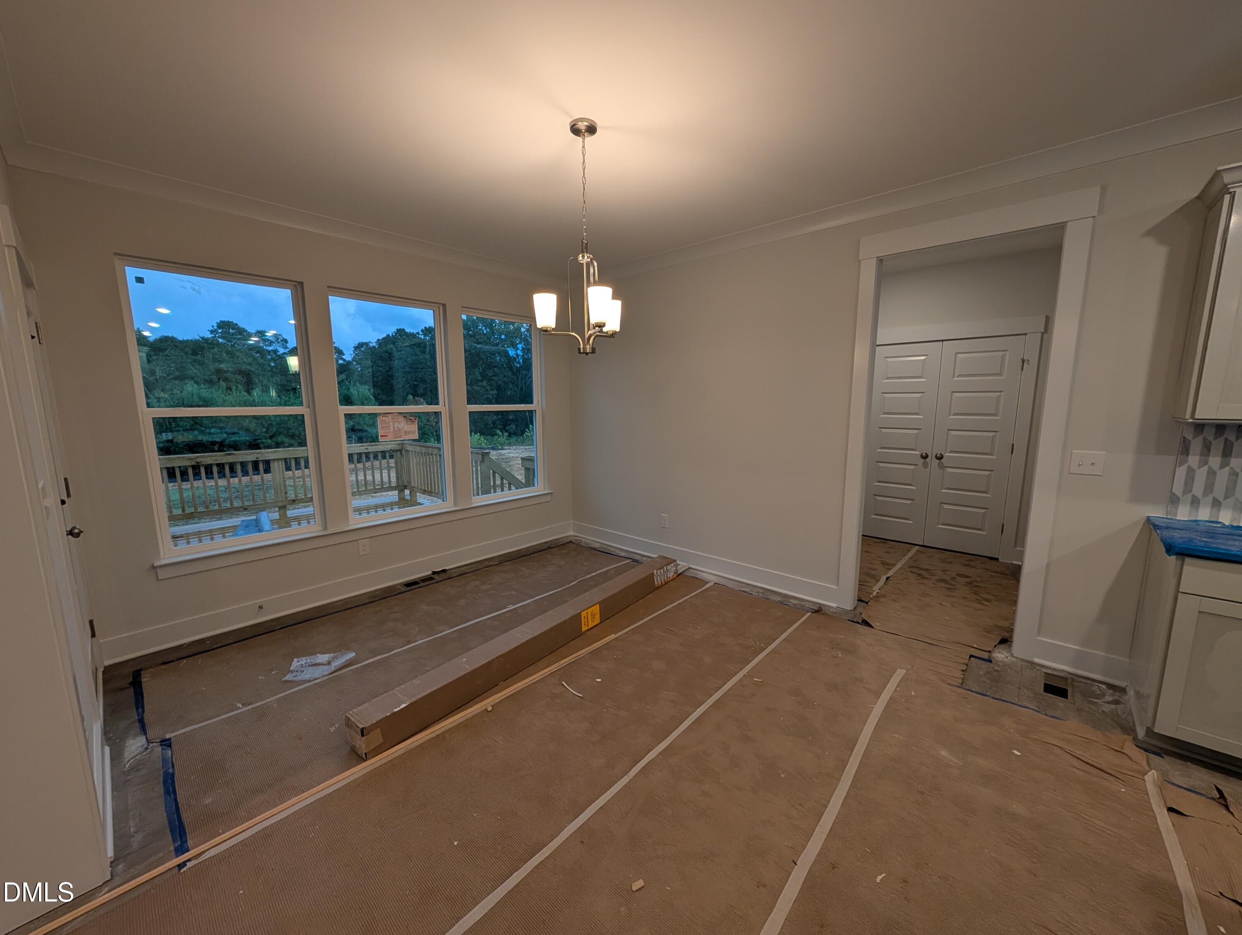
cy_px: 468
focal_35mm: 12
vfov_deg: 94.6
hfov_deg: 110.5
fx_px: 431
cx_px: 621
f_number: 1.7
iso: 98
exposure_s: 1/120
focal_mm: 2.02
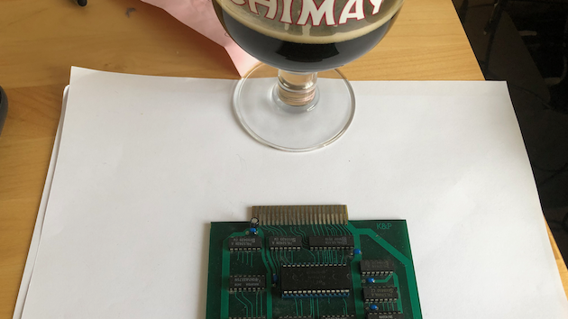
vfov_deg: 37.5
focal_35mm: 31
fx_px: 467
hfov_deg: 62.6
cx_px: 282
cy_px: 200
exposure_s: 1/30
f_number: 1.8
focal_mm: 3.99
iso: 32
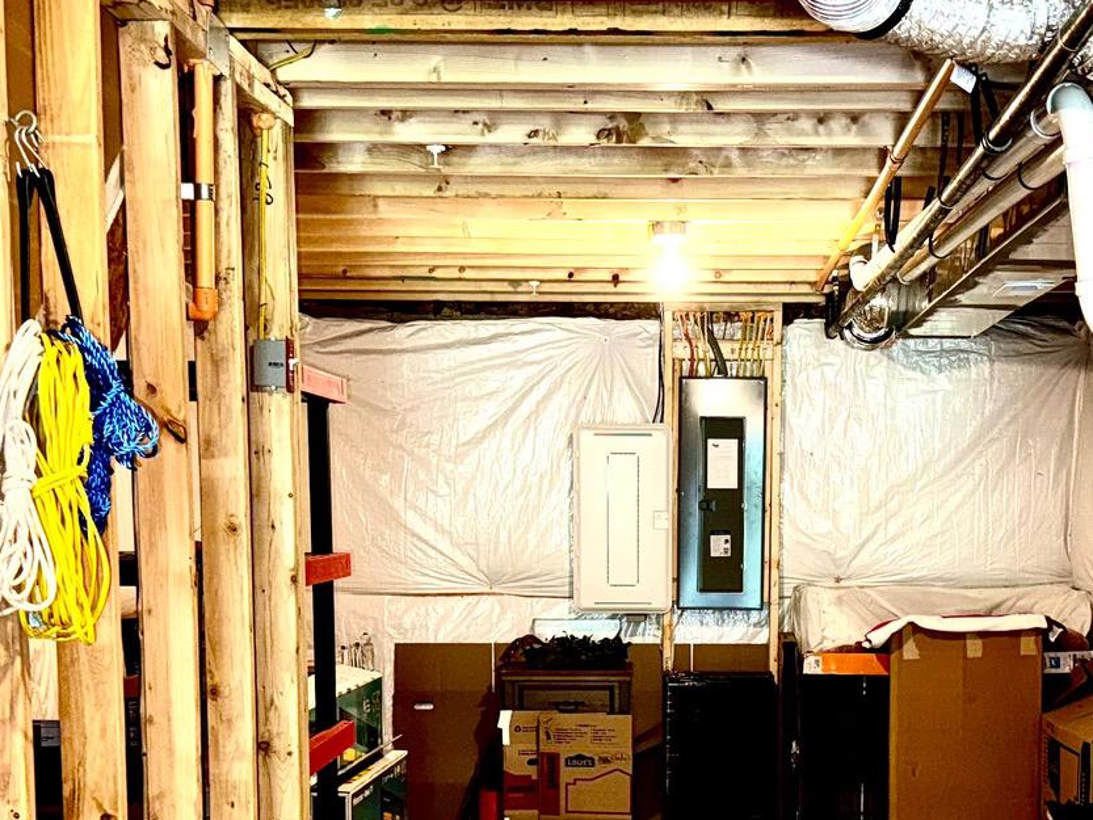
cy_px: 743
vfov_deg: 24.1
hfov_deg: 32.5
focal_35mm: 59
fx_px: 1863
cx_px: 689
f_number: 1.78
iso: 100
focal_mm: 6.76
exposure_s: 1/15
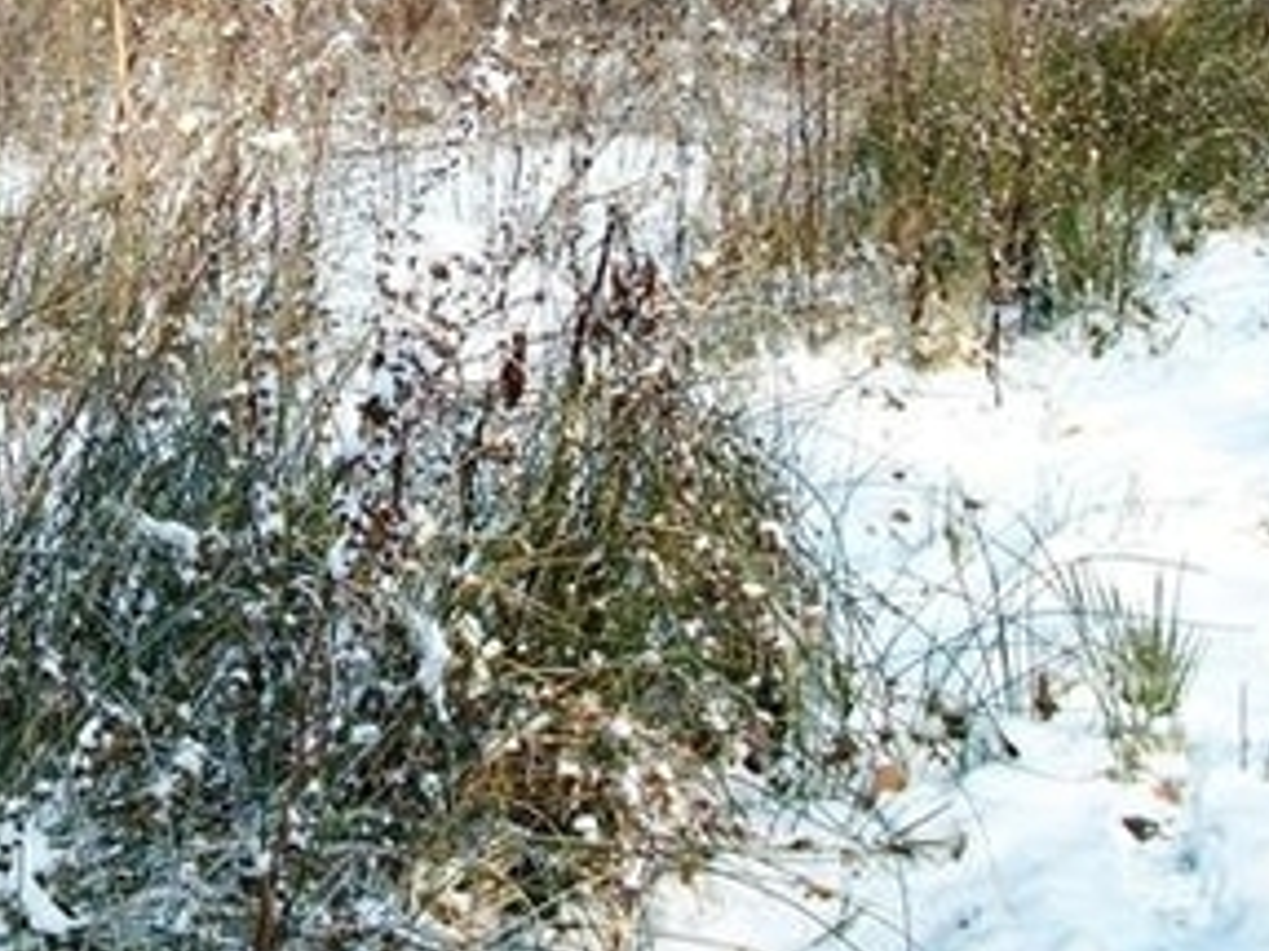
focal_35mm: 67
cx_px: 62
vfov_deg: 21.8
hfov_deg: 27.6
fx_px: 2455
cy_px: 257
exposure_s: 1/60
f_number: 8.8
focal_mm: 5.7
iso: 80
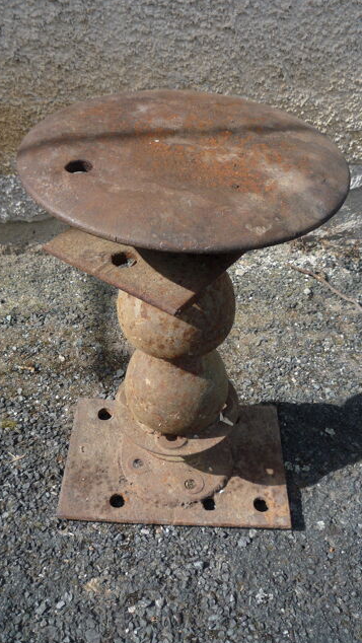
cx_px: 167
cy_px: 323
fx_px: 563
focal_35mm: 33
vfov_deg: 59.5
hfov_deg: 35.6
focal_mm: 5.2
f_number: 4
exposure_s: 1/400
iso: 100
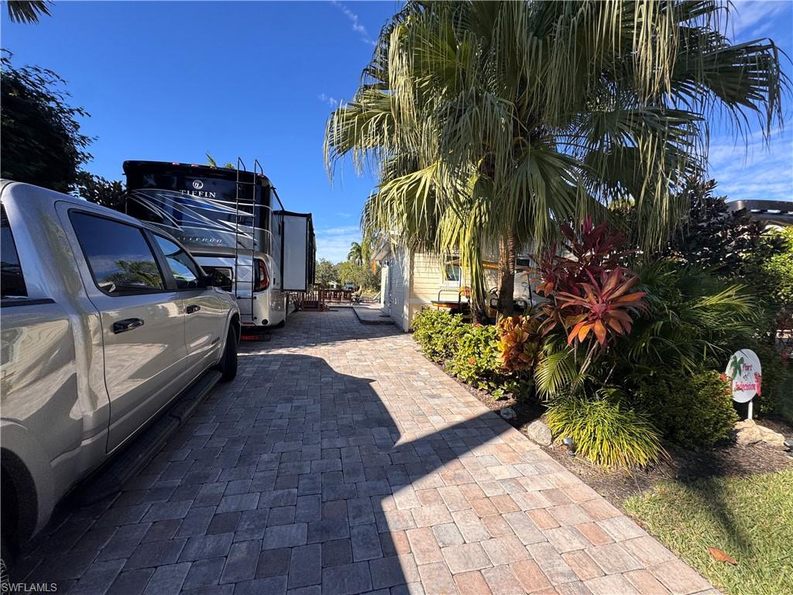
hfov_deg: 102.1
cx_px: 396
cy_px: 298
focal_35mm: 14
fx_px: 321
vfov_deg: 85.7
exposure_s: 1/1094
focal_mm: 2.22
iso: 40
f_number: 2.2
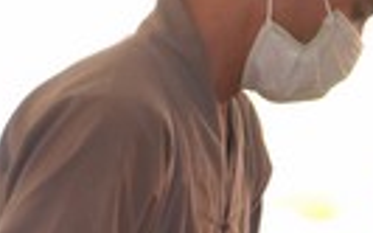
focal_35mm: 531
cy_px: 350
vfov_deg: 2.5
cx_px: 421
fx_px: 5396
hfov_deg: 4.0
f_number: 3.2
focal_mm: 107
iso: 2500
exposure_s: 1/80
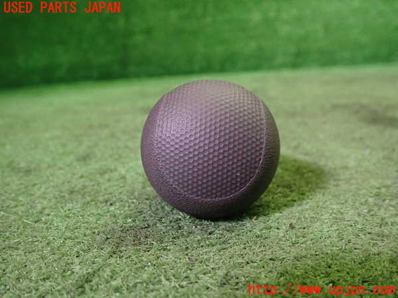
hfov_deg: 60.0
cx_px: 199
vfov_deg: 46.8
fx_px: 345
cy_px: 149
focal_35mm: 30
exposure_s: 1/125
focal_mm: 5.5
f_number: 2.3
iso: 500
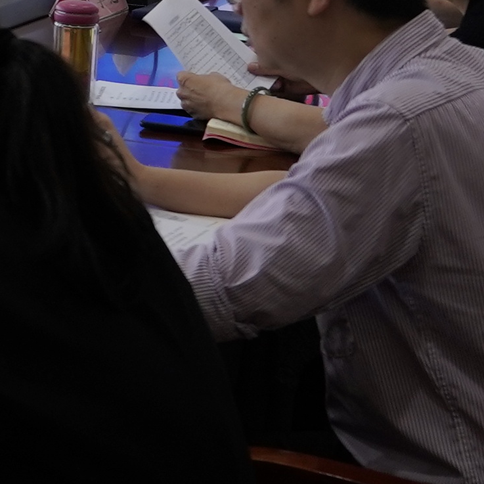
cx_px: -829
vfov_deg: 10.1
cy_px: -280
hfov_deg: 9.0
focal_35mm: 166
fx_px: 2626
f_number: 4
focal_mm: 24
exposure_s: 1/60
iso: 250
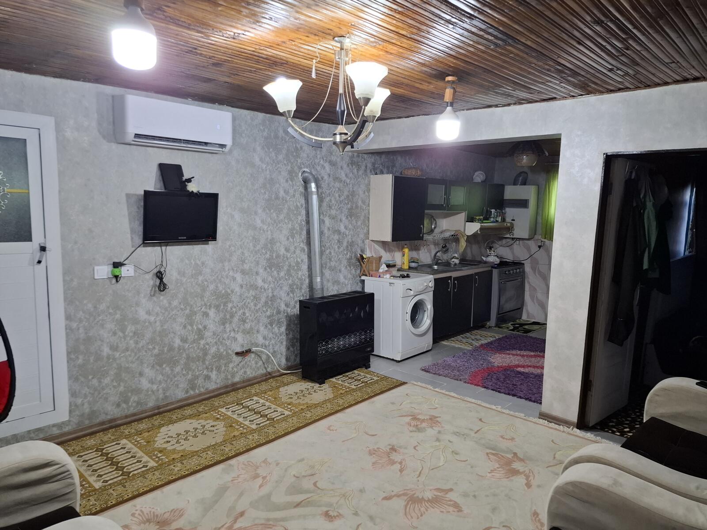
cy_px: 265
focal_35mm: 23
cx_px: 354
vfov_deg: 58.9
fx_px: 470
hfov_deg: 73.9
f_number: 1.8
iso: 320
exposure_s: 1/100
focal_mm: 5.54
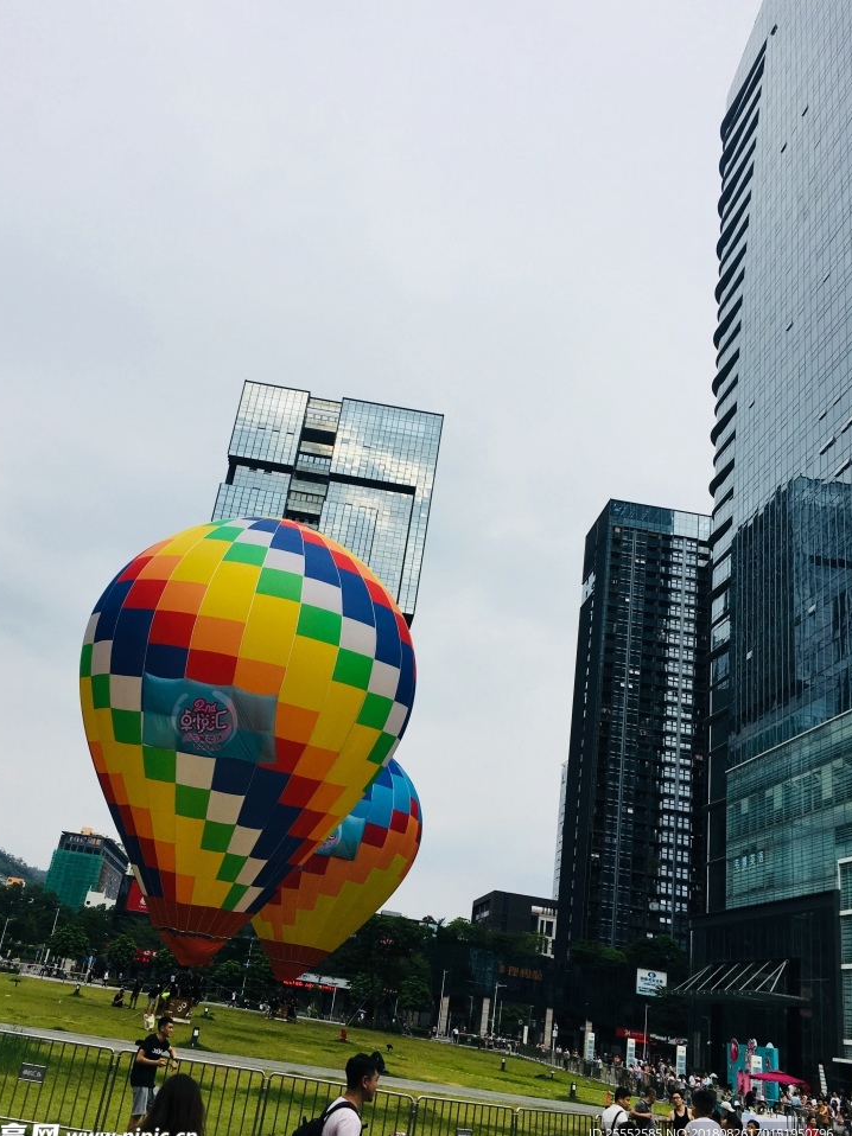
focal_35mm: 31
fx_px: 1018
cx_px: 402
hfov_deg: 45.4
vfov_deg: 58.4
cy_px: 550
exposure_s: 1/1479
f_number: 2.2
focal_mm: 4.15
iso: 25
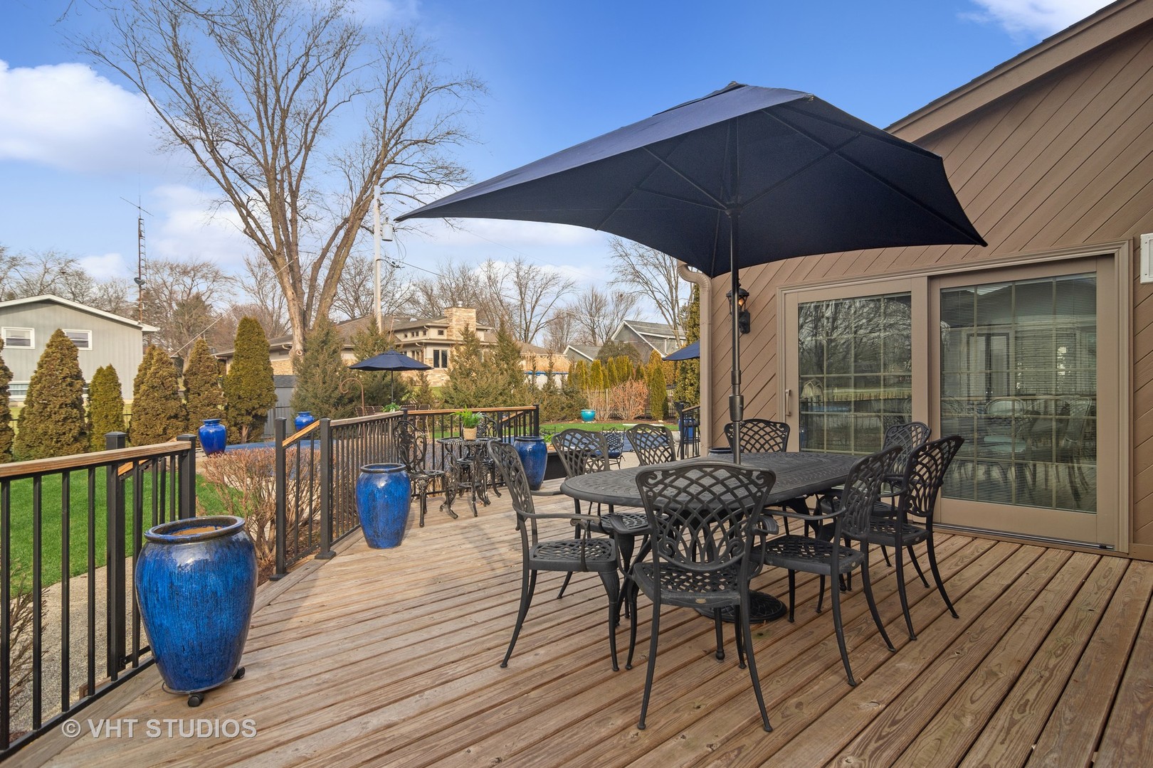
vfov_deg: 67.4
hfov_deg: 90.0
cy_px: 384
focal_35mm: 18
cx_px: 576
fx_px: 576
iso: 200
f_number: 8
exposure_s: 1/400
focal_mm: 12
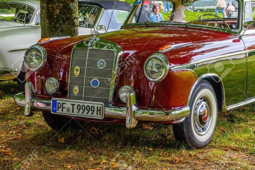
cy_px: 58
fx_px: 673
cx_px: 170
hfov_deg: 21.4
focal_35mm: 95
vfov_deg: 14.4
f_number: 11
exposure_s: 1/40
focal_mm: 70
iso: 400
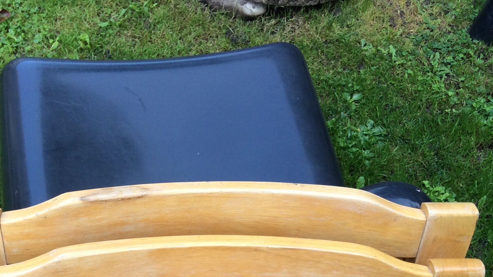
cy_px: 267
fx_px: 680
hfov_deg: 39.7
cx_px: 197
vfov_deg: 22.3
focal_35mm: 52
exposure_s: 1/141
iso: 32
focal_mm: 3.3
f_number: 2.4
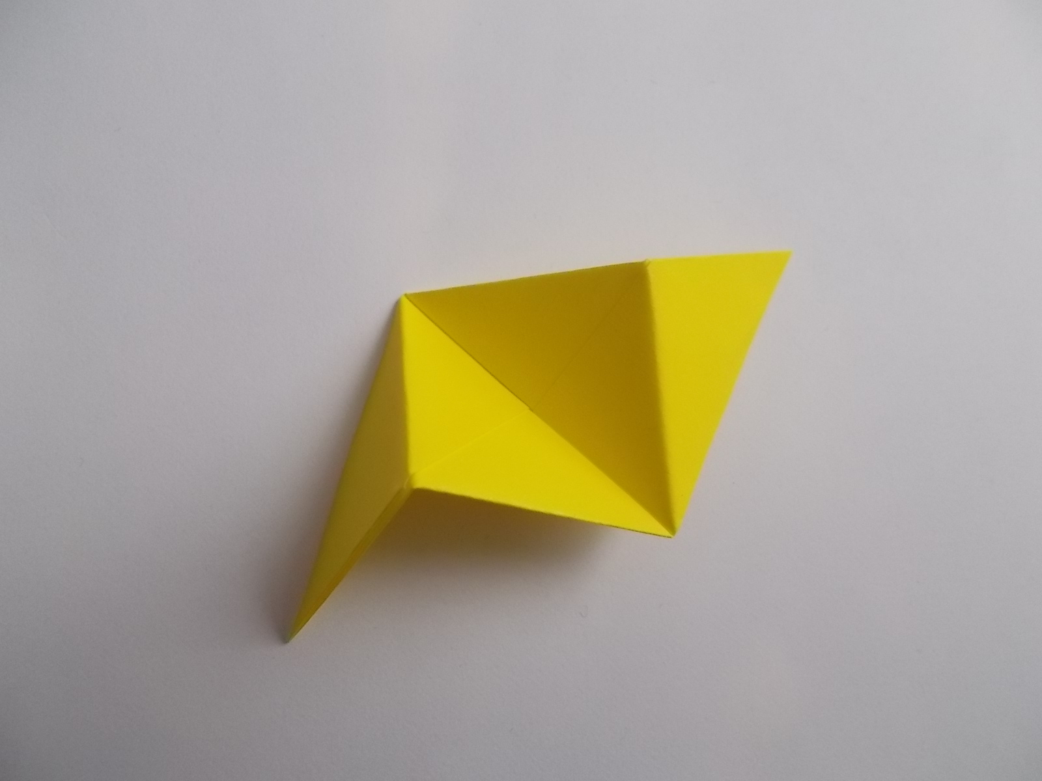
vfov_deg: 53.1
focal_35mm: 26
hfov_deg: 67.3
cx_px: 521
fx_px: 783
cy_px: 390
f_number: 3.2
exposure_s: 1/125
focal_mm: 4.6
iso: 400
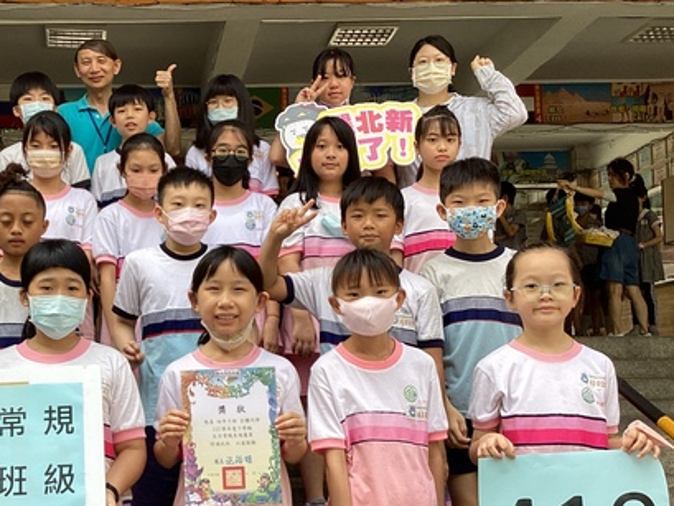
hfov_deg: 35.2
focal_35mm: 53
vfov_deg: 27.4
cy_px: 321
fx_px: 1032
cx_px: 148
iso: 25
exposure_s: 1/166
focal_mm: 3.3
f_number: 2.4
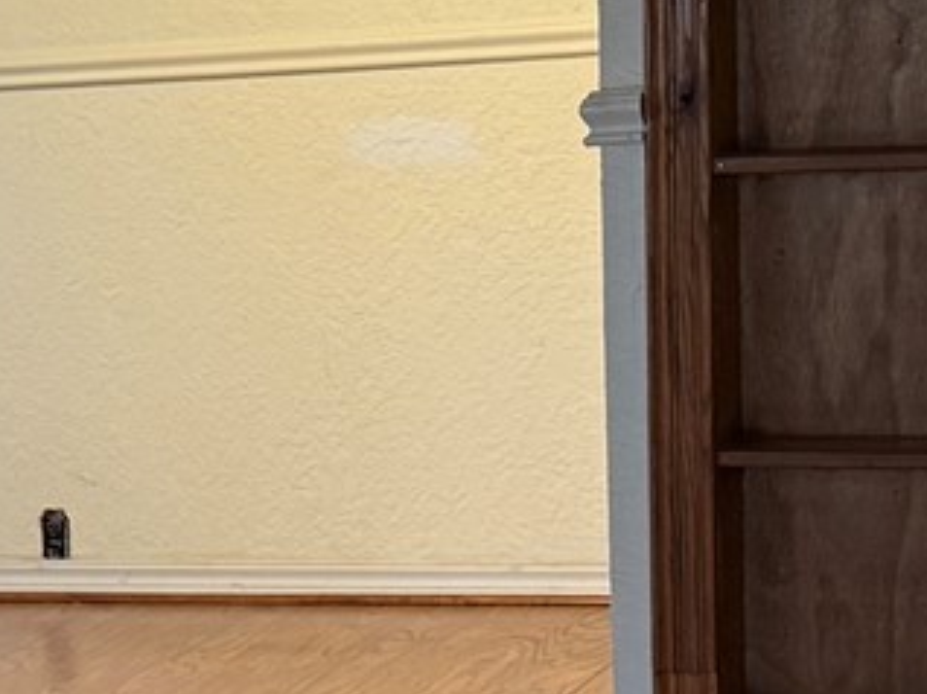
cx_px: -498
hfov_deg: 12.9
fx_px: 3880
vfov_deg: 10.2
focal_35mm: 145
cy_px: 583
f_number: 1.78
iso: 160
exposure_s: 1/60
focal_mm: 6.76
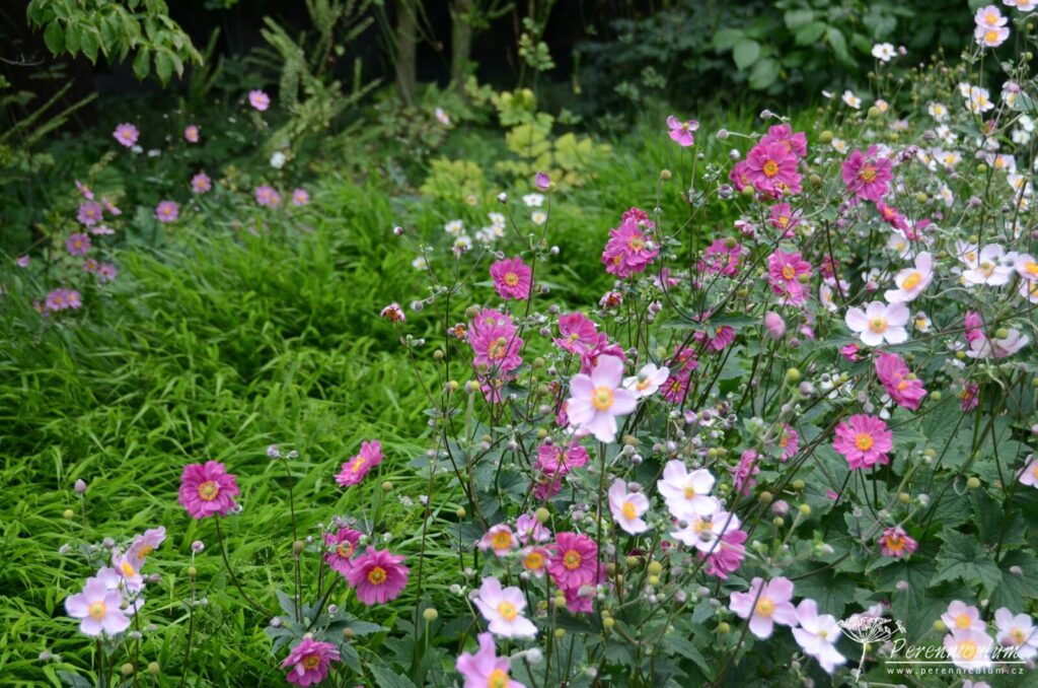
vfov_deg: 22.5
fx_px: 1726
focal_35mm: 60
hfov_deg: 33.5
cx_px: 519
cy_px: 344
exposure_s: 1/400
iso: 400
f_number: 4.5
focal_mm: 40
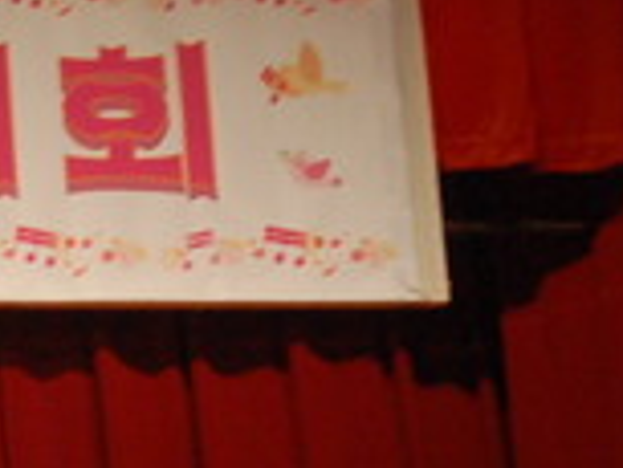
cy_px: 785
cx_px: -721
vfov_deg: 7.7
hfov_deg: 9.7
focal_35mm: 187
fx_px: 3374
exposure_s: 1/25
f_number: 3.8
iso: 800
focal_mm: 27
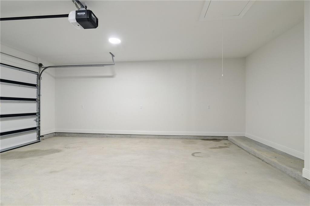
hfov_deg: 96.8
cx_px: 155
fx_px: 138
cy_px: 103
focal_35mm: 16
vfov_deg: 73.7
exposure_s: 1/5
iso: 800
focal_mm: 16
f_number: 11
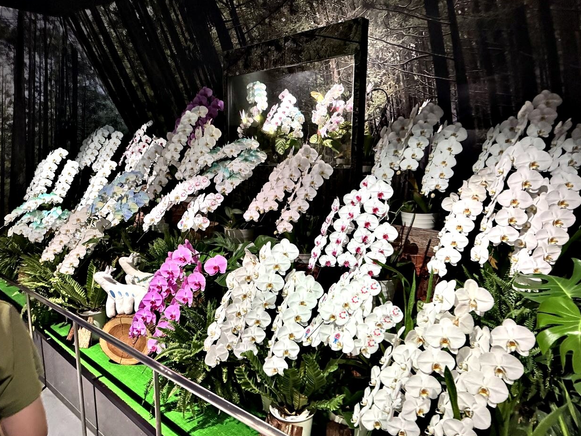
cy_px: 220
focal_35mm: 25
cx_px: 298
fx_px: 420
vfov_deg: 54.9
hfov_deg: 69.4
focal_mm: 6.8
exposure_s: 1/60
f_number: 1.8
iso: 800
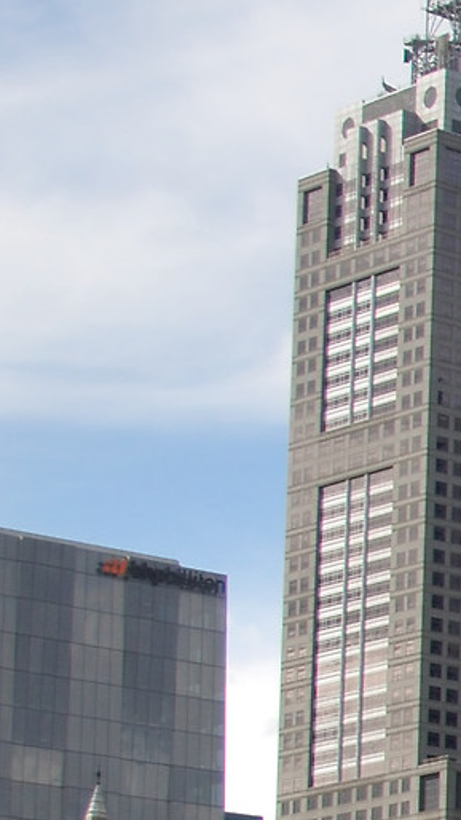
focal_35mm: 176
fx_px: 3826
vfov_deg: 12.1
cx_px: 1651
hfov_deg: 6.1
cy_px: 860
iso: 200
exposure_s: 1/1600
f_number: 3.8
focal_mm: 24
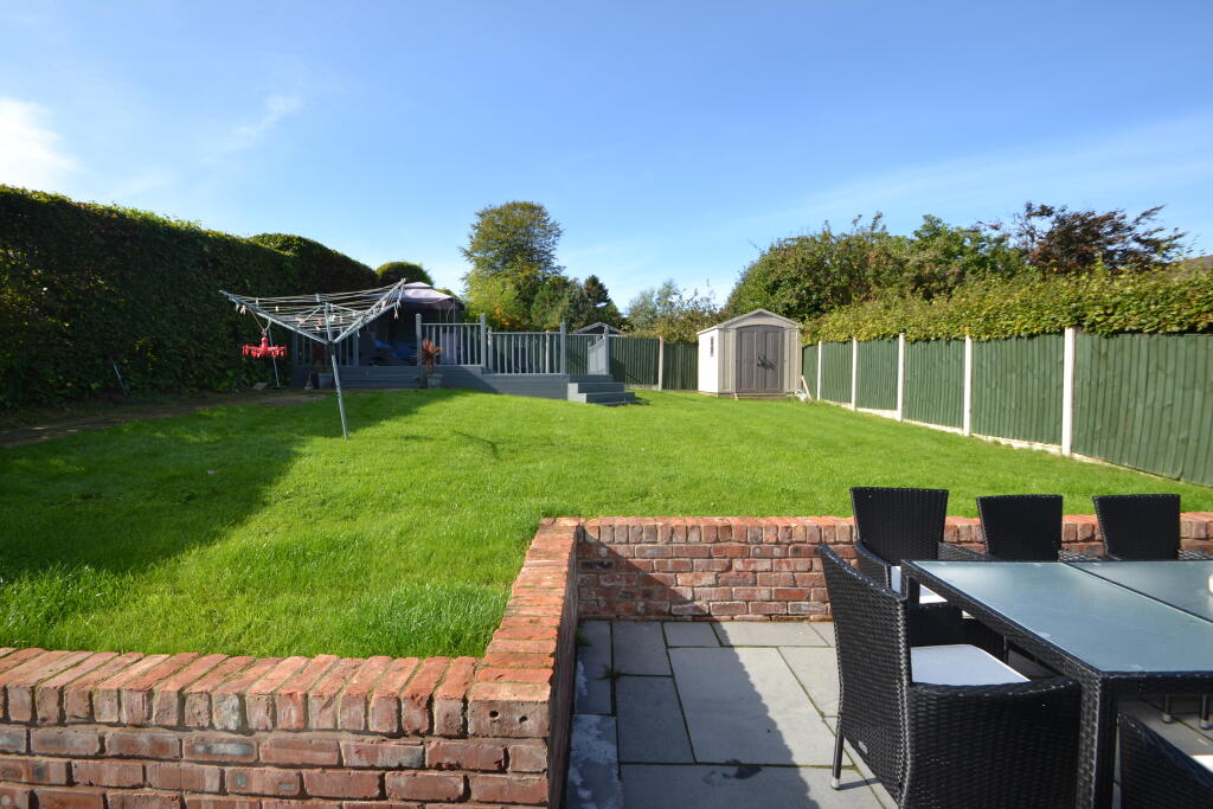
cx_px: 606
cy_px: 404
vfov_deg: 77.3
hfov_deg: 100.4
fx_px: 505
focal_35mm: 15
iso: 100
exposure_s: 1/200
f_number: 7.1
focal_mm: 10
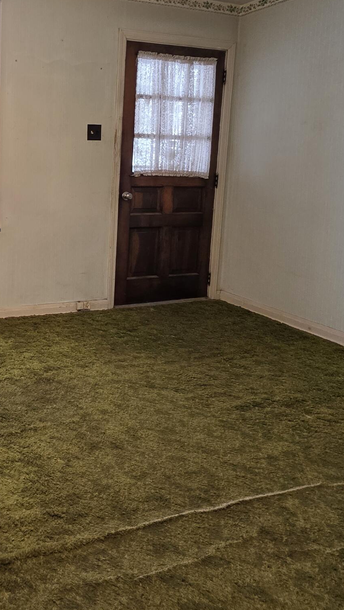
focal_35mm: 28
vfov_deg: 66.7
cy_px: 222
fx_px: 454
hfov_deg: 36.2
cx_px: -20
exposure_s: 1/120
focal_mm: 2.2
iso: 200
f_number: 1.9
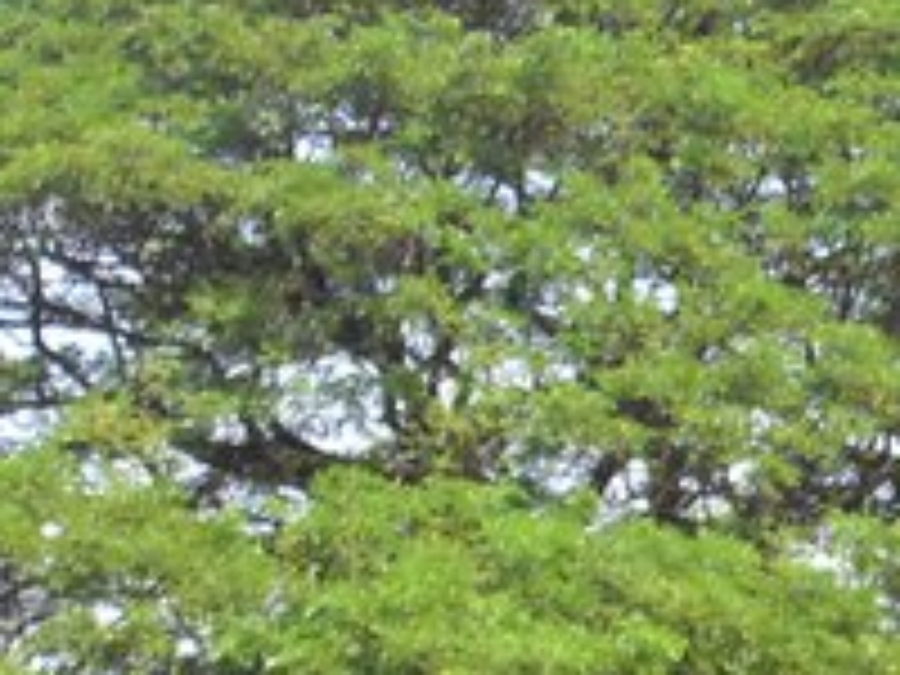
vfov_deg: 9.7
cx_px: 976
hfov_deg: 12.8
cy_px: 734
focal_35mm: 152
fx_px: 3952
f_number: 8
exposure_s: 1/80
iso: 100
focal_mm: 6.2
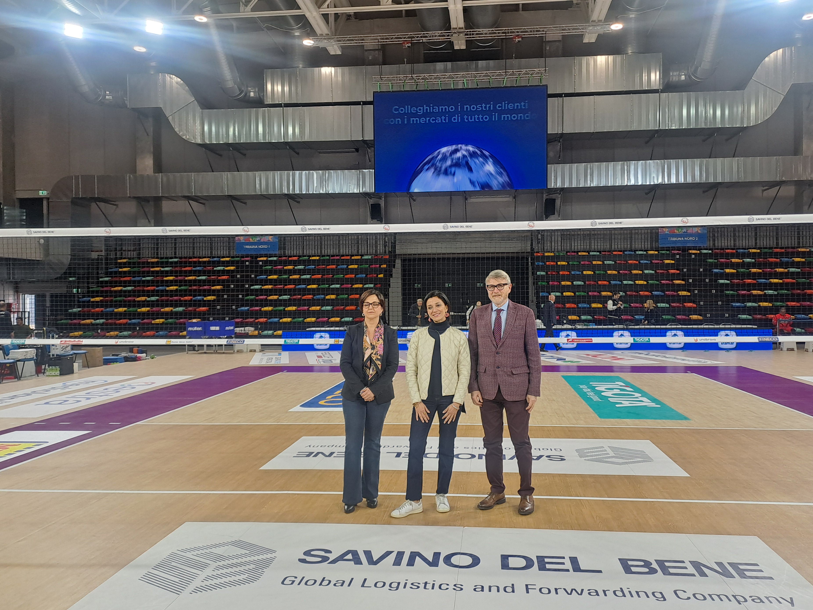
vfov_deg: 51.4
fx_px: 634
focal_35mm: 27
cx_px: 428
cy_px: 307
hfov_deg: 65.3
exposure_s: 1/100
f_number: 1.8
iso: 50
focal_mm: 4.65
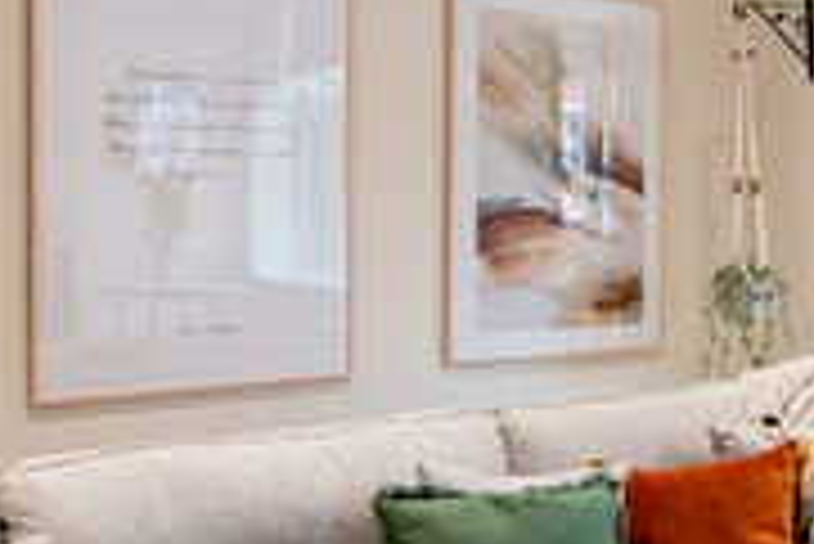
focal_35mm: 62
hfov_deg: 30.2
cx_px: 810
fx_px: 1403
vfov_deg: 21.9
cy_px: 202
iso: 100
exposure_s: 1/4
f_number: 14
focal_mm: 16
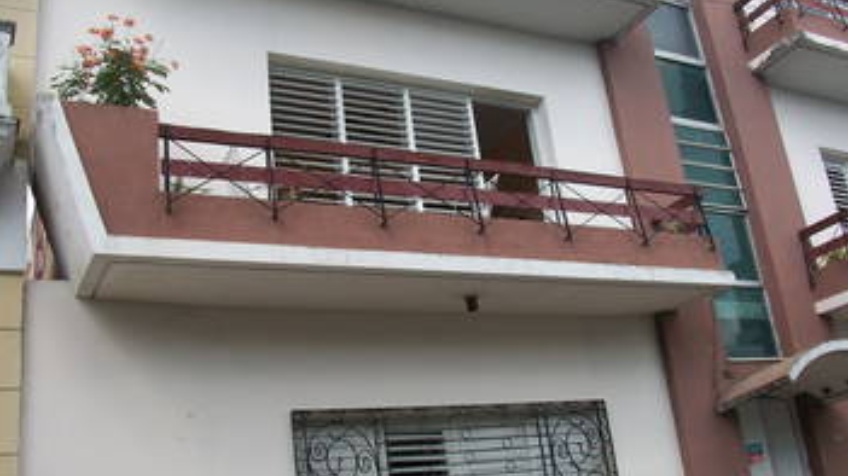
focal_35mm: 38
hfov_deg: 52.8
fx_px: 854
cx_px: 432
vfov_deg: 31.1
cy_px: 242
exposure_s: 1/640
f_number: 2.8
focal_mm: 5.7
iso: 80
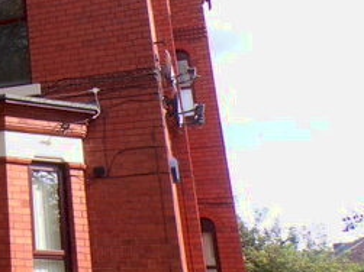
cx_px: -133
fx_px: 704
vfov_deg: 21.8
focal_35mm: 67
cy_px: 82
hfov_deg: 24.5
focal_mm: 4.3
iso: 80
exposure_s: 1/140
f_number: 5.8
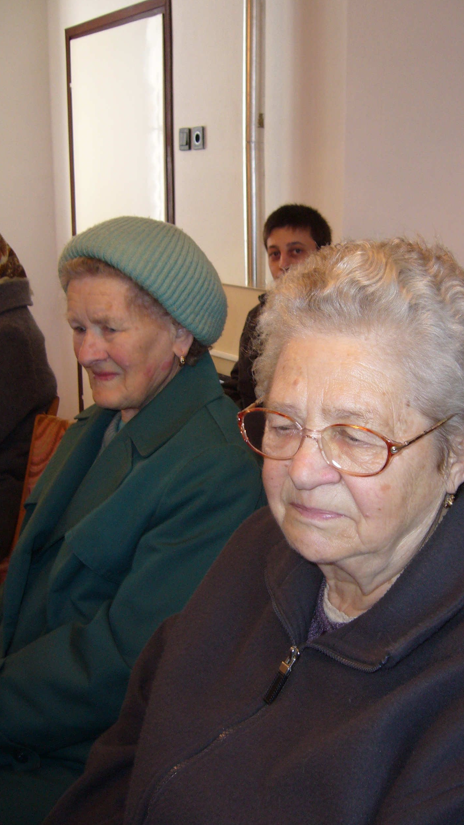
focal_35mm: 39
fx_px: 853
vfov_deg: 51.6
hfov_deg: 30.4
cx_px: 272
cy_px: 404
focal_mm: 5.8
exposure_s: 1/30
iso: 100
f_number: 2.8
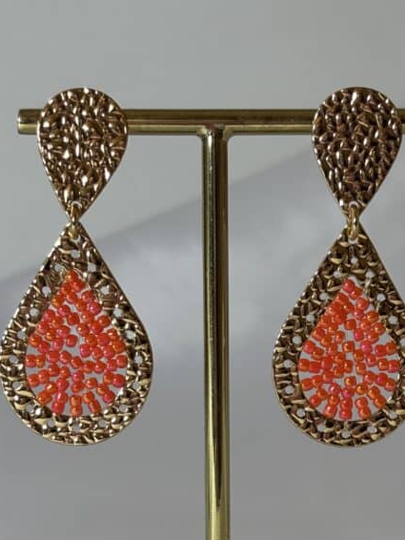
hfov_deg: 15.7
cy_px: 428
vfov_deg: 20.6
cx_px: 233
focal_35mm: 94
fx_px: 1465
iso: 32
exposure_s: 1/132
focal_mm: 5.96
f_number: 1.6
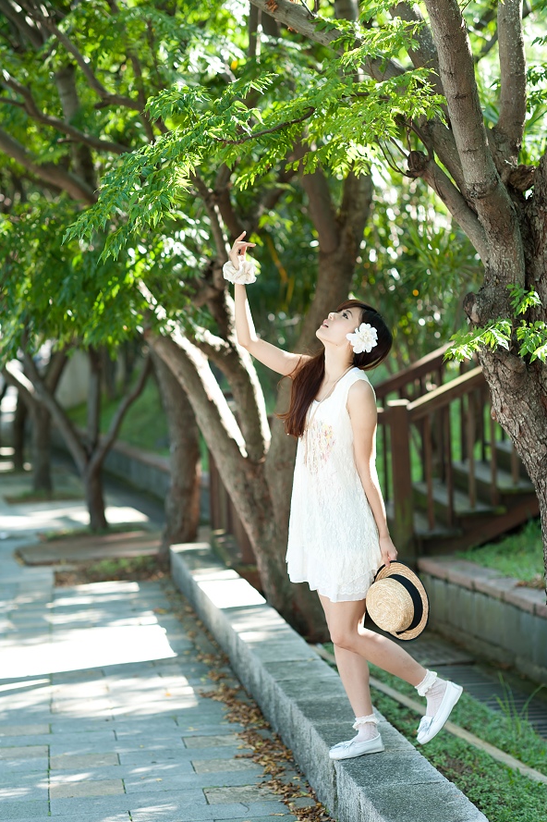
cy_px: 411
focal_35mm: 86
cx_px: 273
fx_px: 1961
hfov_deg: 15.9
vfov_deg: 23.7
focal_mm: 85
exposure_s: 1/200
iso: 200
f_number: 3.2
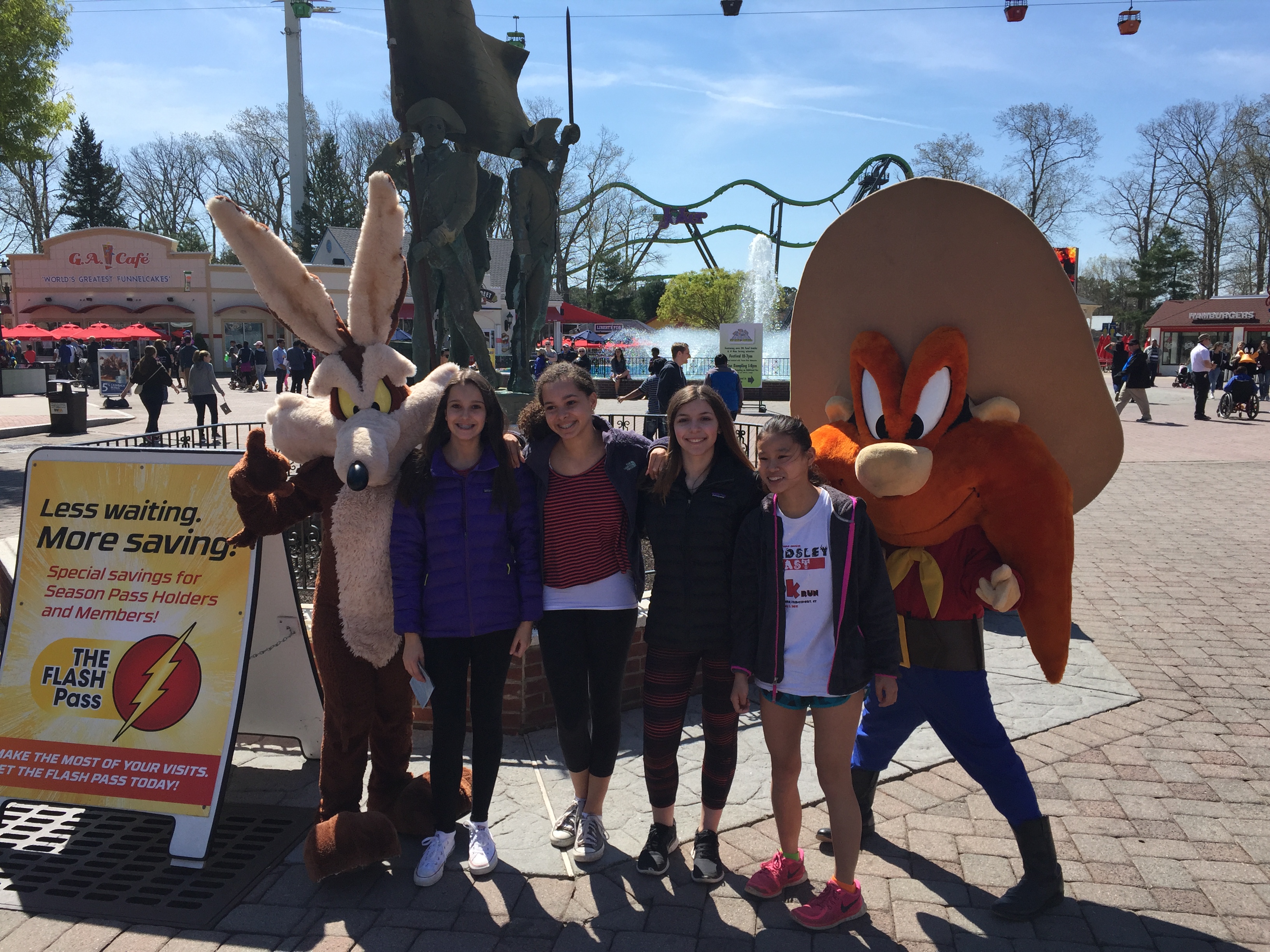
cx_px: 635
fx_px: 1064
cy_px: 476
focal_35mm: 29
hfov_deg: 61.7
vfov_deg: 48.2
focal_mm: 4.15
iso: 32
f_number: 2.2
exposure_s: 1/1883
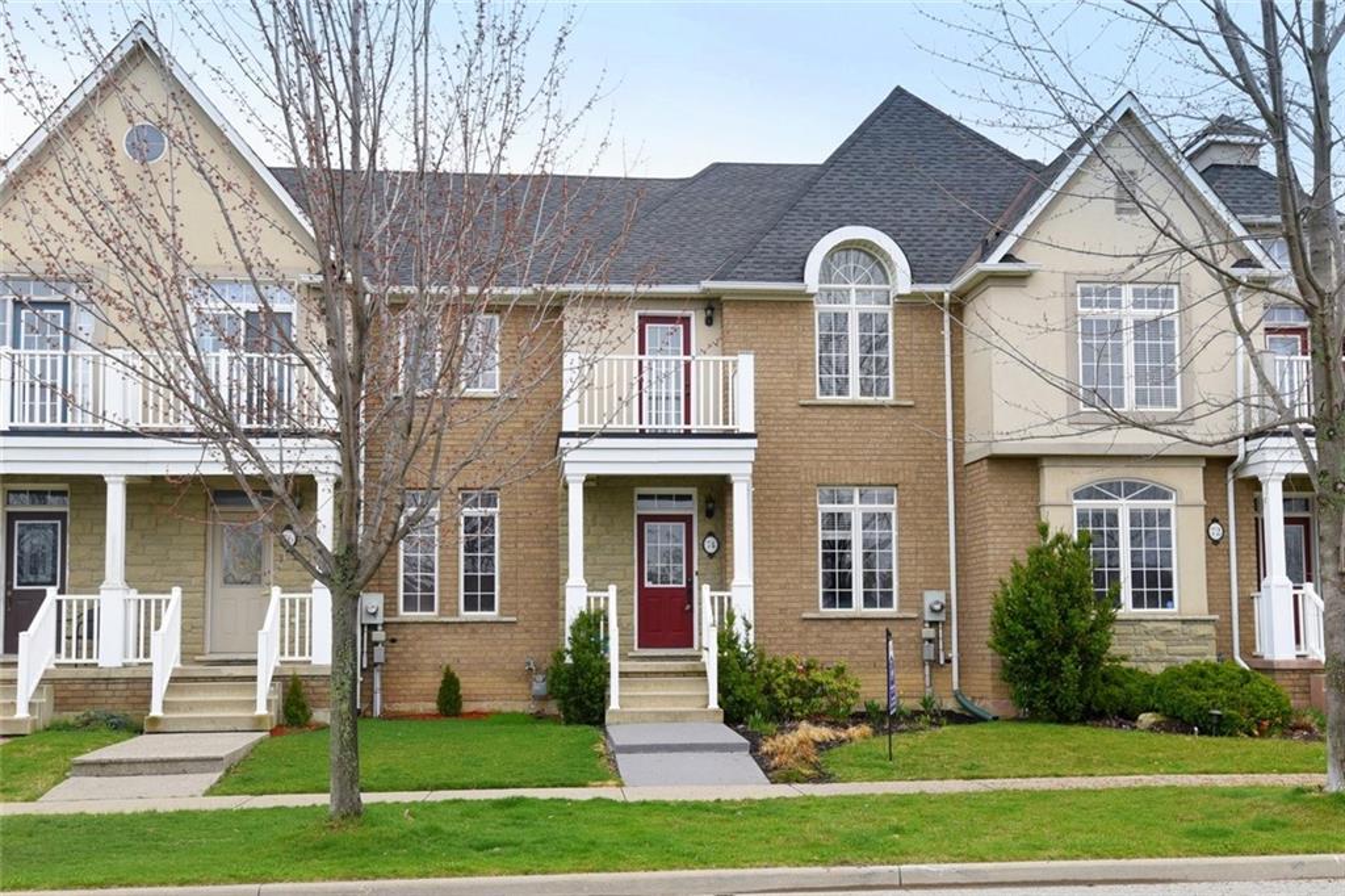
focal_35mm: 30
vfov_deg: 43.6
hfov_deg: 61.9
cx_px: 672
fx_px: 1120
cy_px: 448
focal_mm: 30
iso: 400
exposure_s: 1/320
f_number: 9
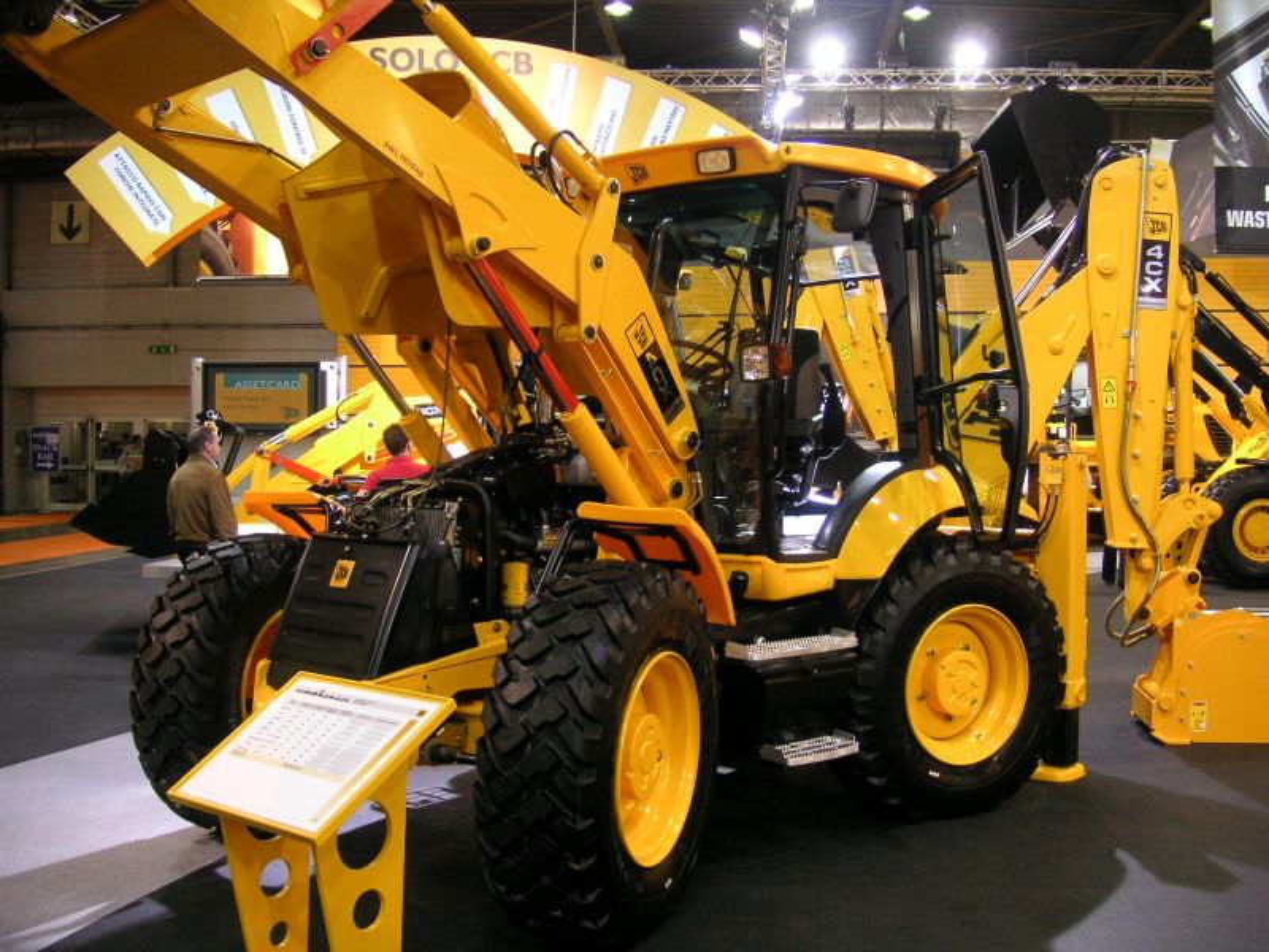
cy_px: 476
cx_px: 634
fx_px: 1356
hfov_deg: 50.1
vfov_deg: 38.7
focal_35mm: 37
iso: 100
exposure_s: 1/45
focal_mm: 6.1
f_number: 2.8
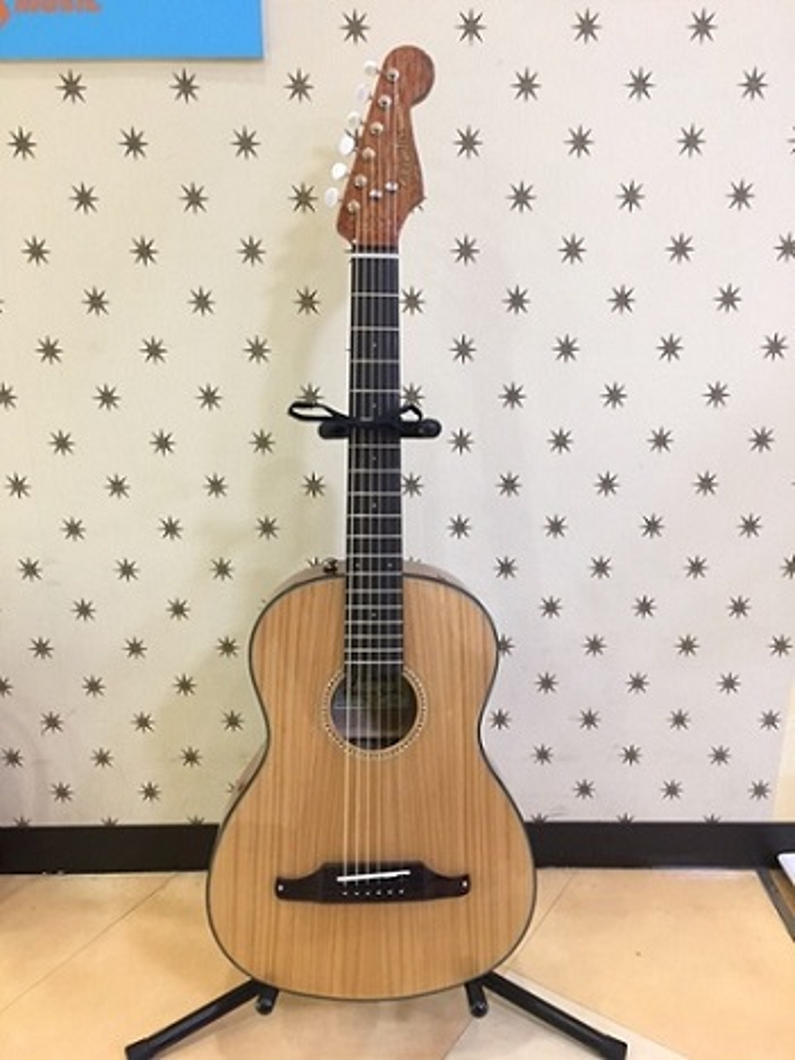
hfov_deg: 48.2
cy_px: 530
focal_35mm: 29
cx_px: 398
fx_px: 888
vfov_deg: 61.7
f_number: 2.2
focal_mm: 4.15
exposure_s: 1/30
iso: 100
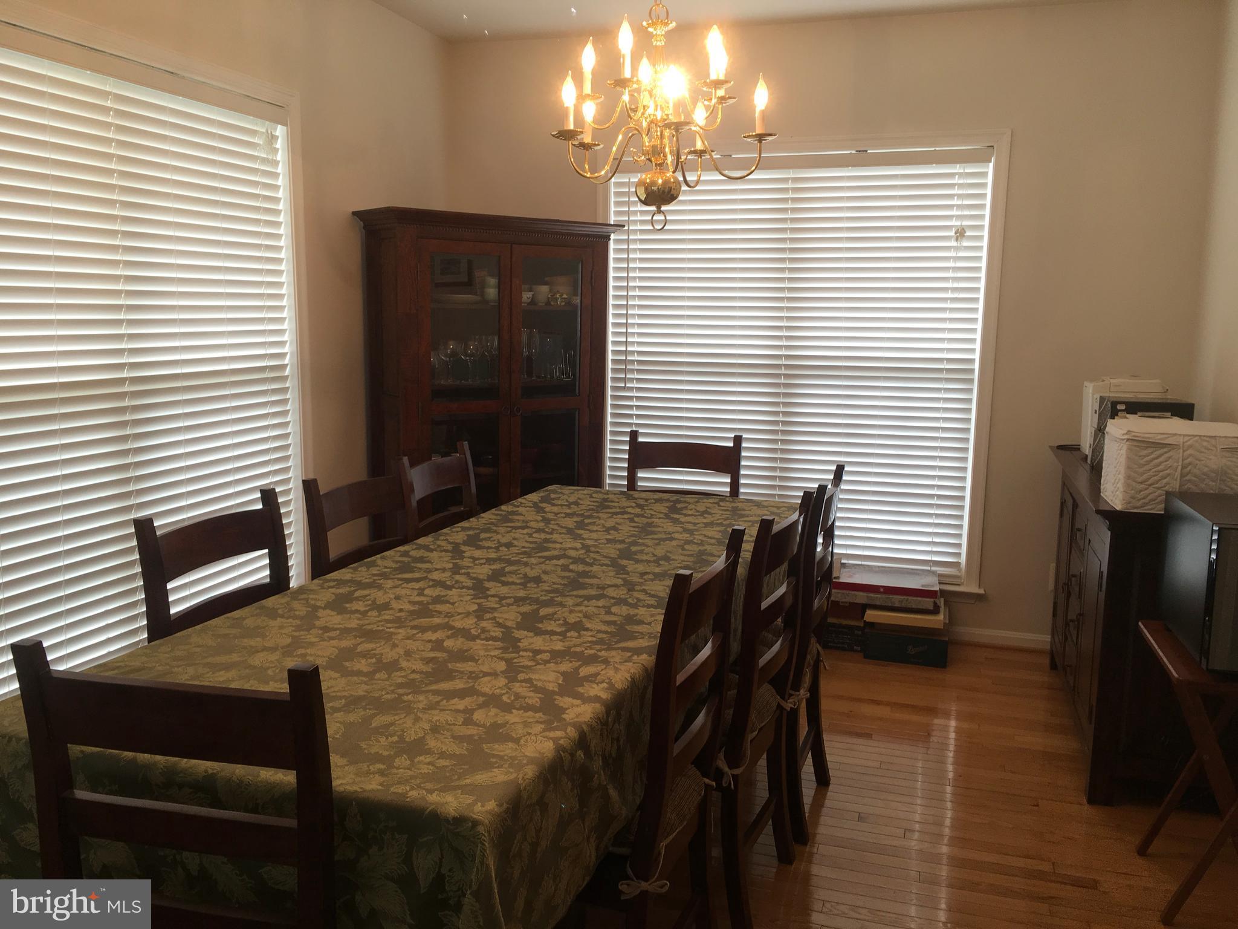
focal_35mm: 29
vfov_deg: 48.2
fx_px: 1037
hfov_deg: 61.7
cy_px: 464
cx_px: 619
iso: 25
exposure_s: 1/40
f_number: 2.2
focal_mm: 4.15
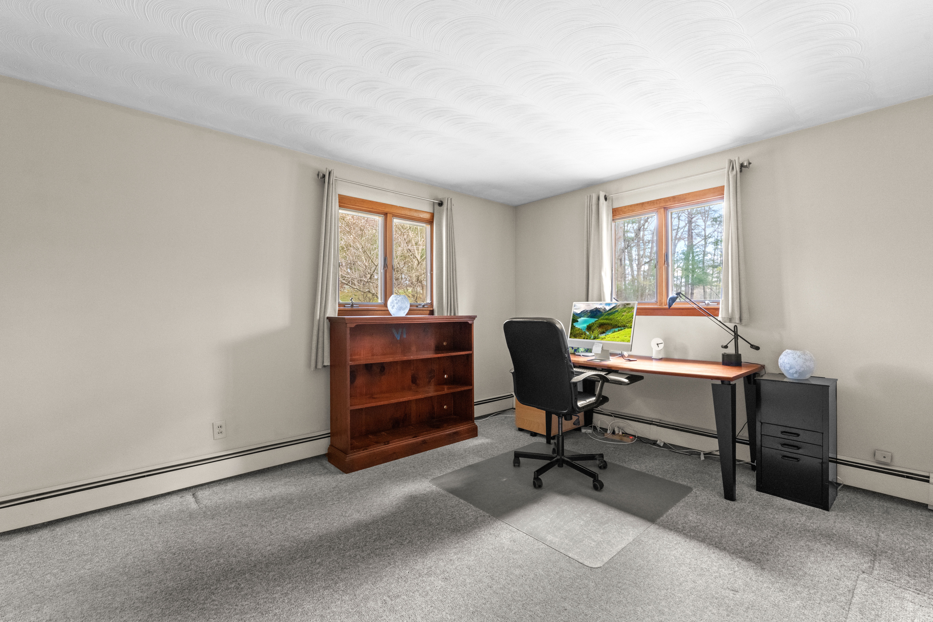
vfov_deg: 75.9
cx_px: 466
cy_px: 311
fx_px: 399
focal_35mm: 15
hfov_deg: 98.9
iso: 5000
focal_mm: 15.4
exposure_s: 1/1.67
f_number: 11
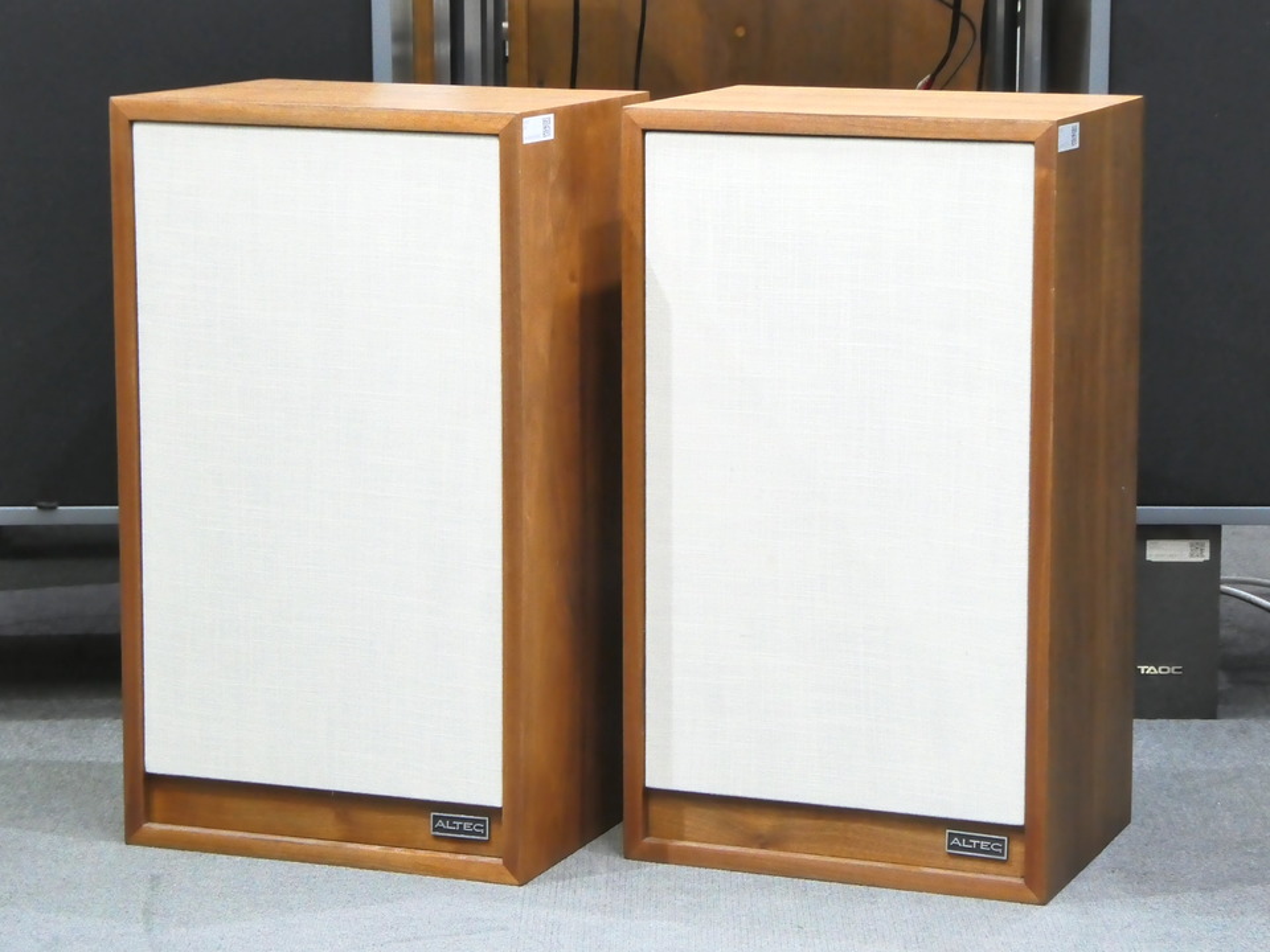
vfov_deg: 16.4
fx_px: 3302
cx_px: 635
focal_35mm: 90
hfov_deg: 21.8
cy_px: 476
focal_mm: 16.1
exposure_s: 1/20
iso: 1600
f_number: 6.3
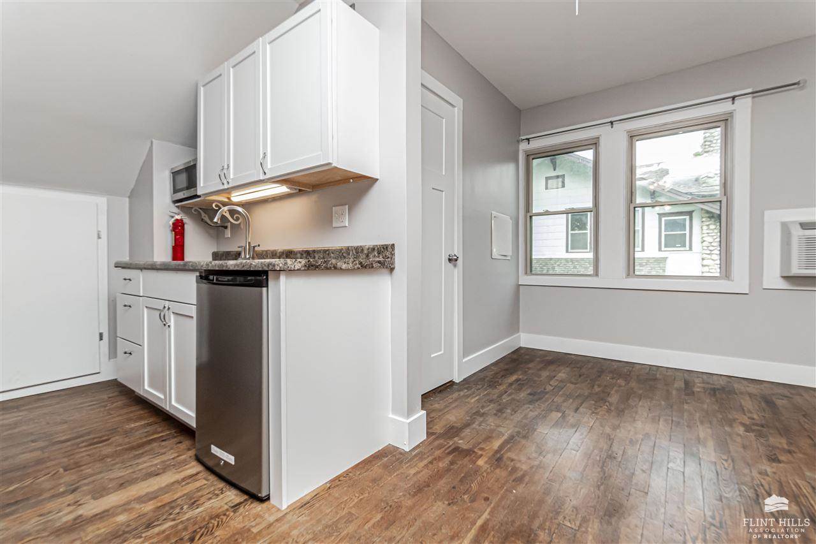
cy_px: 272
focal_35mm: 15
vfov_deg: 77.3
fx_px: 340
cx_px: 408
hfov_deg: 100.4
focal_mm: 10
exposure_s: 1/60
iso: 2000
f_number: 10
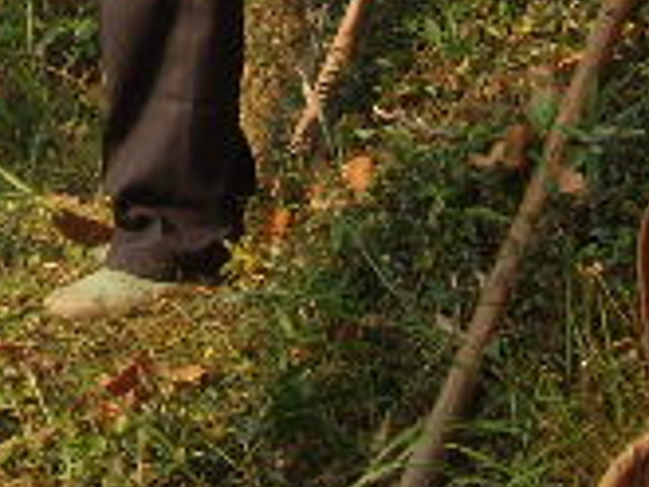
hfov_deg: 12.8
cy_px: -405
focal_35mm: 147
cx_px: -311
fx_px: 2758
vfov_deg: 9.6
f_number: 5.7
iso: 64
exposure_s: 1/175
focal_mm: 6.4
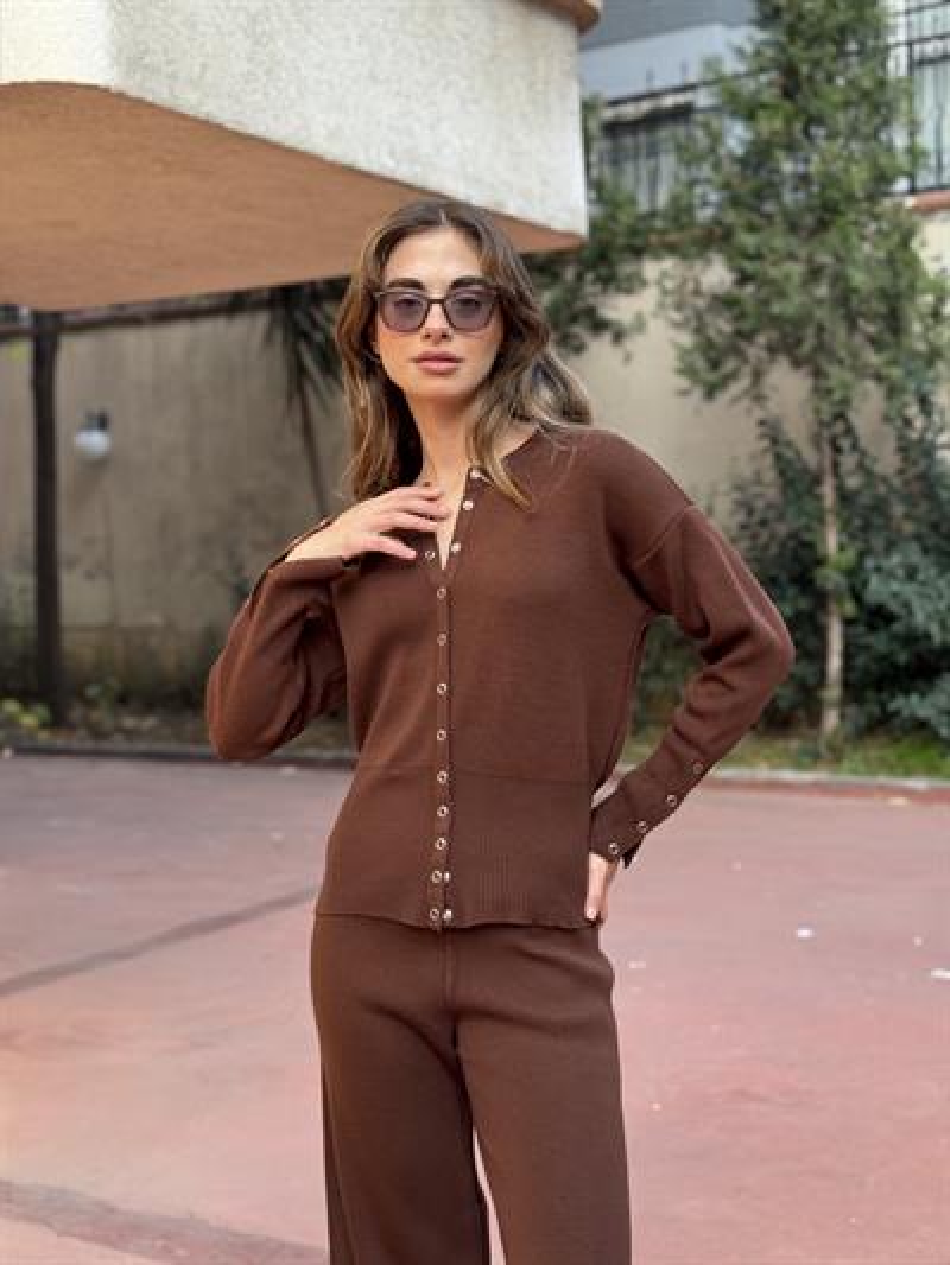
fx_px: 1756
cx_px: 475
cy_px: 632
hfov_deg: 30.3
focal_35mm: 48
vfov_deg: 39.6
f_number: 1.78
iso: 64
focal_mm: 6.76
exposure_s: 1/197
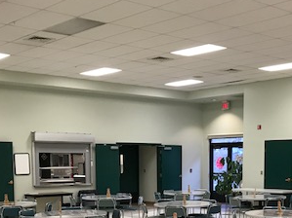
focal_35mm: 60
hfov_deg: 32.1
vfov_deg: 23.5
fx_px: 506
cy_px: 213
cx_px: 177
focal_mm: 3.99
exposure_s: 1/30
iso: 40
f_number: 1.8
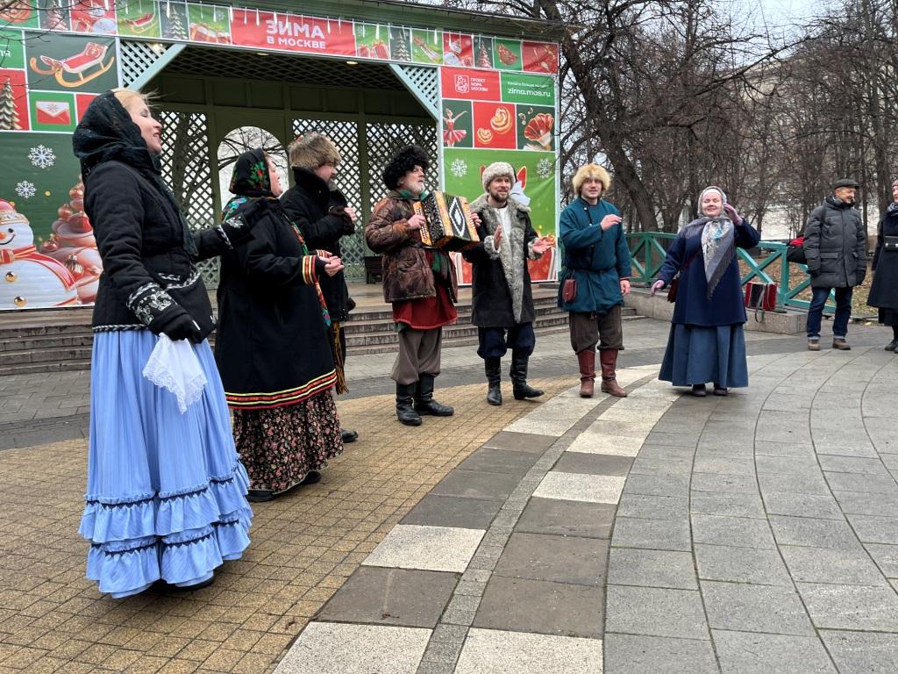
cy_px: 337
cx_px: 449
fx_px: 674
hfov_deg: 67.3
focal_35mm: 26
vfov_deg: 53.1
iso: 80
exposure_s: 1/100
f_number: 1.6
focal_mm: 5.1
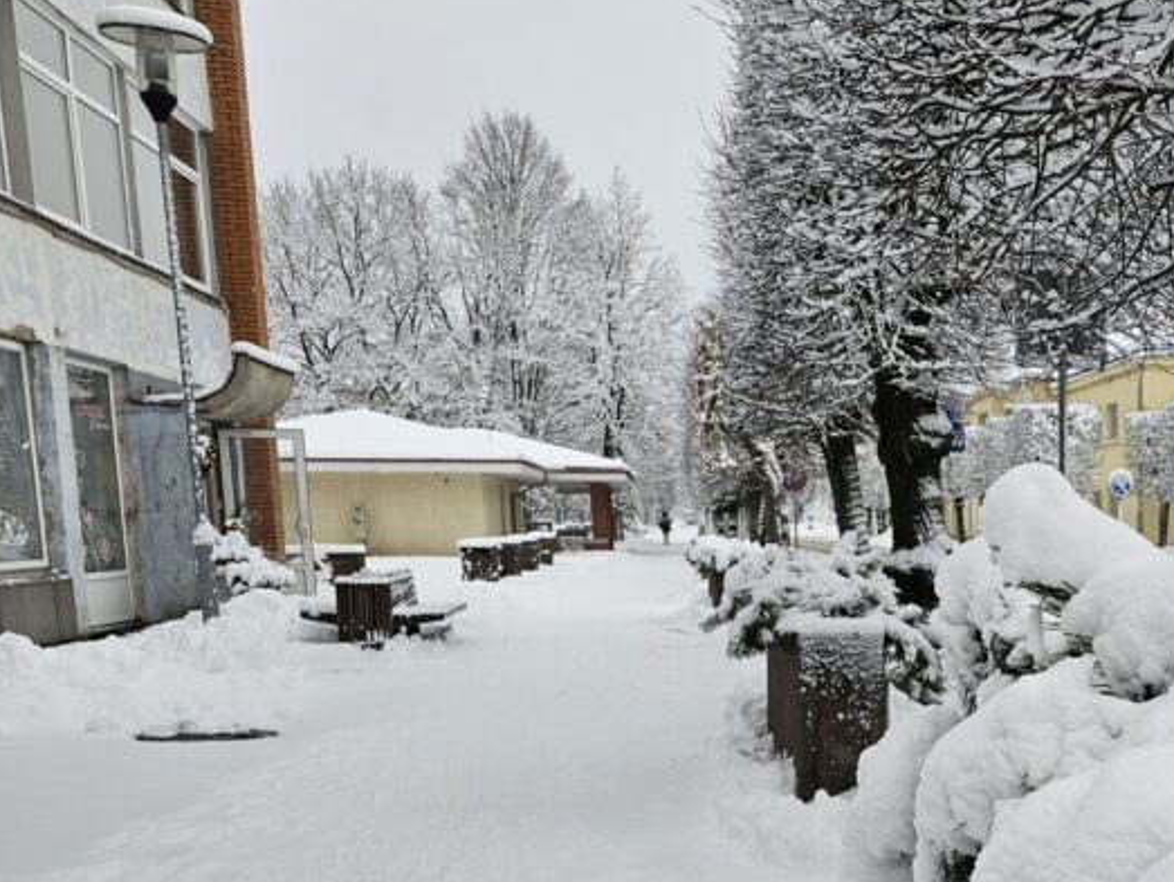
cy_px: 741
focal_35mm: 45
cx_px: 1093
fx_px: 1527
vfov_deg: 31.2
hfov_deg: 38.6
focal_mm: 6.3
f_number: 1.7
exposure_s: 1/225
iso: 10
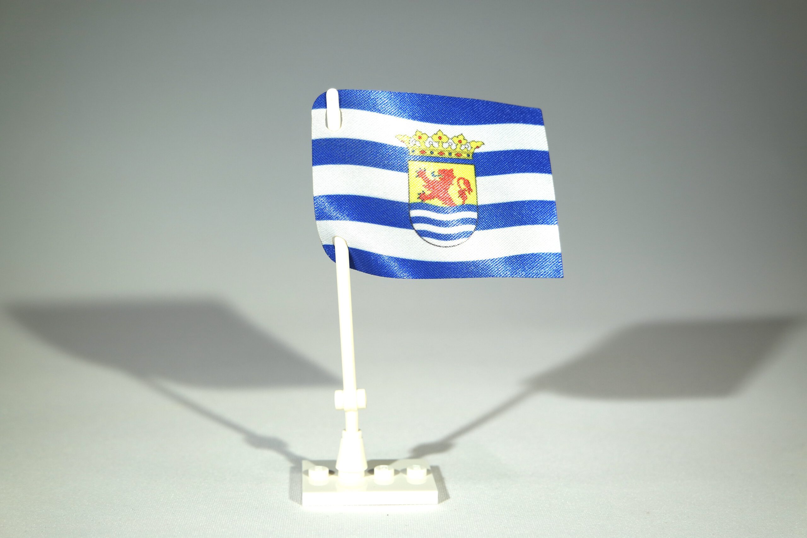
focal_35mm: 53
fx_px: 1188
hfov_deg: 37.5
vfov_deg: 25.5
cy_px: 269
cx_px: 404
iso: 100
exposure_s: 1/125
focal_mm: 35
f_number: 5
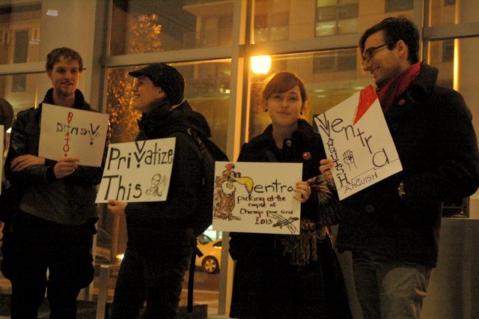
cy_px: 160
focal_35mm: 60
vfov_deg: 22.6
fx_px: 798
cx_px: 240
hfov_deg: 33.4
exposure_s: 1/25
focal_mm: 40
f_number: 5.6
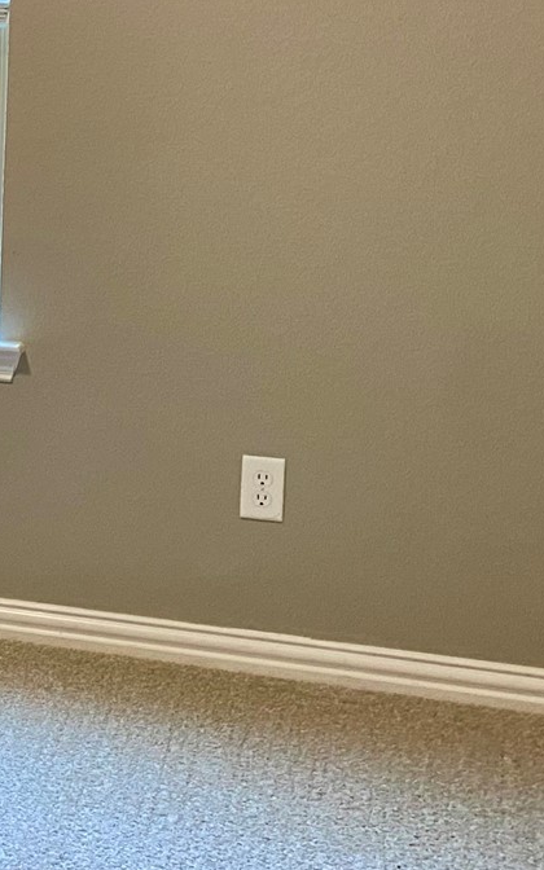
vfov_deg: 24.4
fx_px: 1993
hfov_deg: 13.4
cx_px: -526
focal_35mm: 84
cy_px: 223
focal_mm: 4.25
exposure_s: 1/60
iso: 400
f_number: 1.8
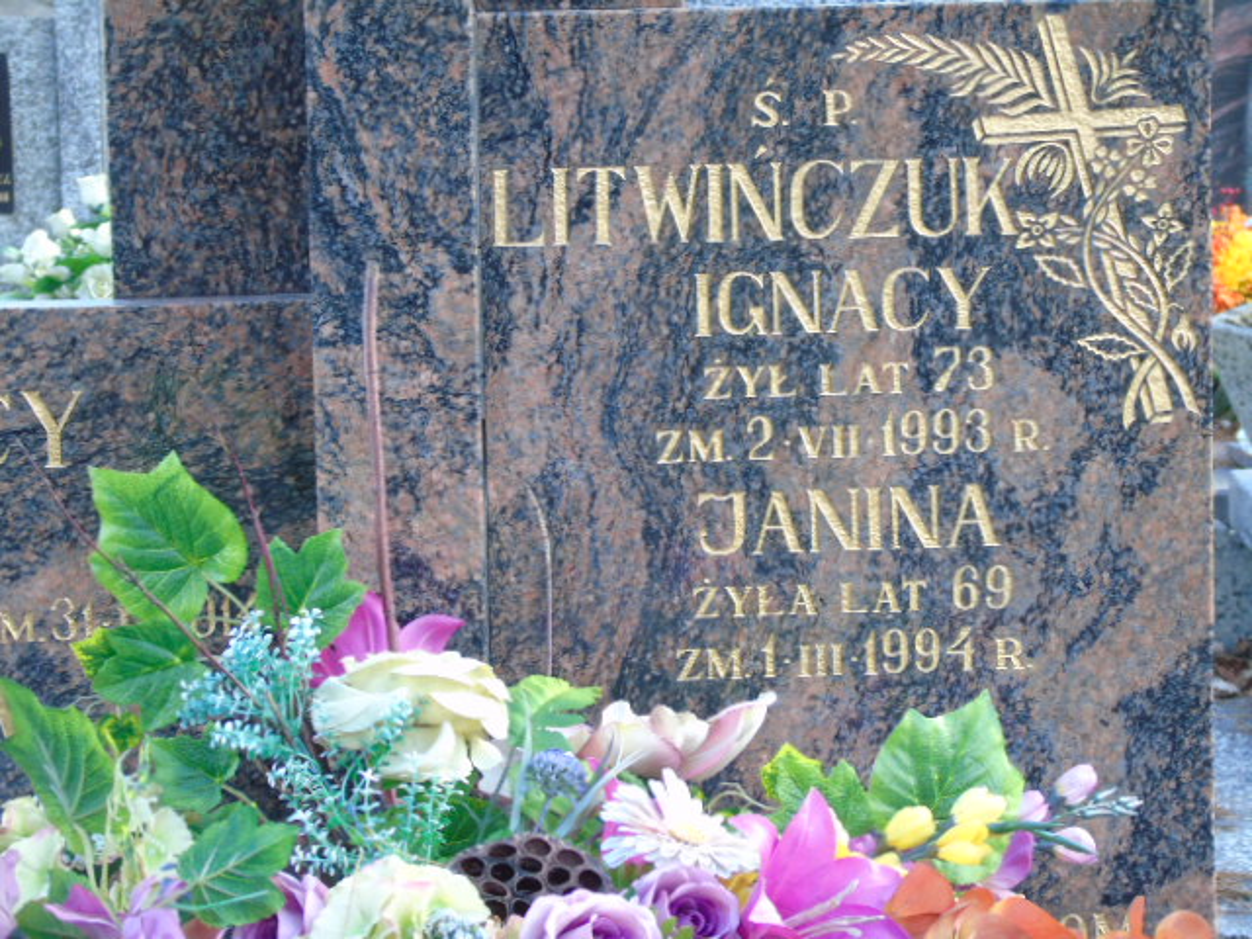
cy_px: 470
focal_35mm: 124
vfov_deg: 12.0
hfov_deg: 15.9
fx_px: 4485
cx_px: 626
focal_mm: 22
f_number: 4.6
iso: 250
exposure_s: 1/30
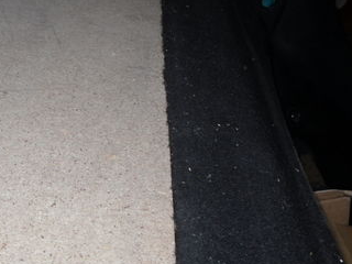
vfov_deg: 21.0
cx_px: 151
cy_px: 102
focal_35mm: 70
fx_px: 712
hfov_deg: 27.7
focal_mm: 6.3
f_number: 3.5
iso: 80
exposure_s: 1/45
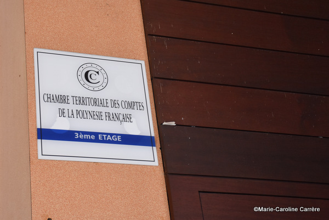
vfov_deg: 25.8
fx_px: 480
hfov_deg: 37.8
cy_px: 110
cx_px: 164
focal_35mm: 52
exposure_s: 1/60
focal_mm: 35
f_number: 4.2
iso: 1000
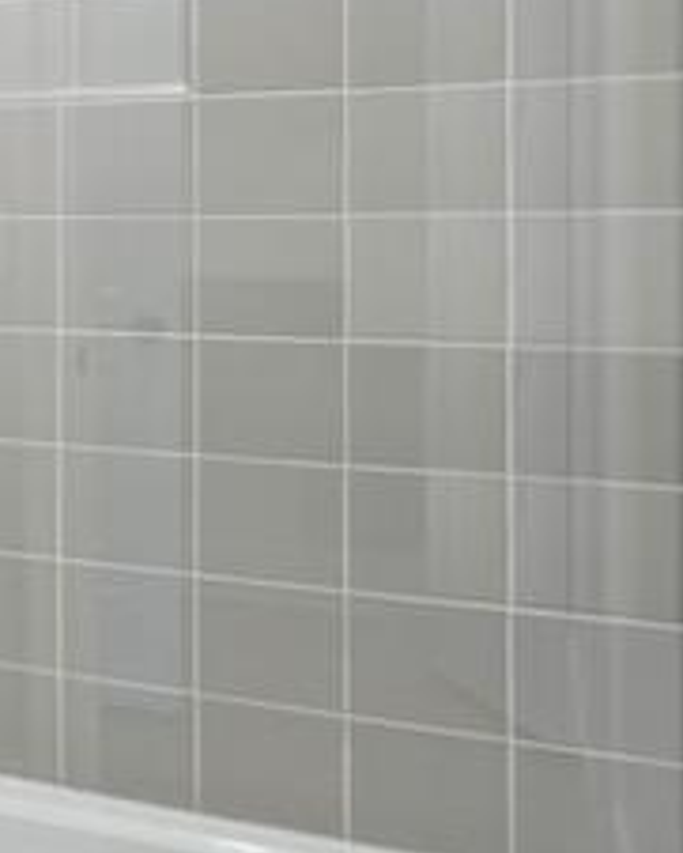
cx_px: -913
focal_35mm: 68
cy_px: 213
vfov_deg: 27.5
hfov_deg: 14.9
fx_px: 1717
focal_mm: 16
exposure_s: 1.3
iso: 250
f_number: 10
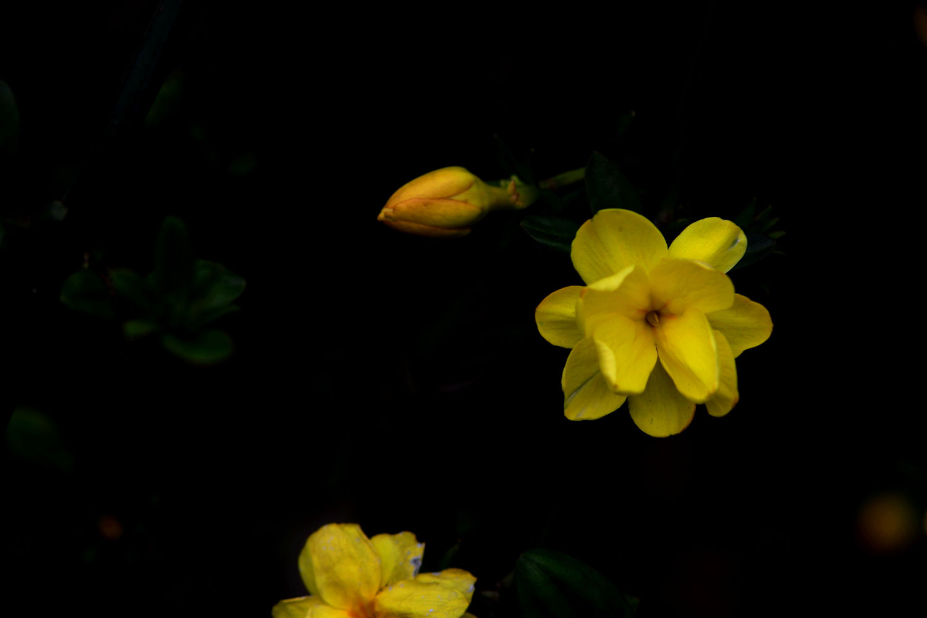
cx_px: 464
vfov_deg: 8.7
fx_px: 4055
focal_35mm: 158
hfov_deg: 13.0
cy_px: 309
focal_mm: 105
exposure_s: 1/500
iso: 200
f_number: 5.6
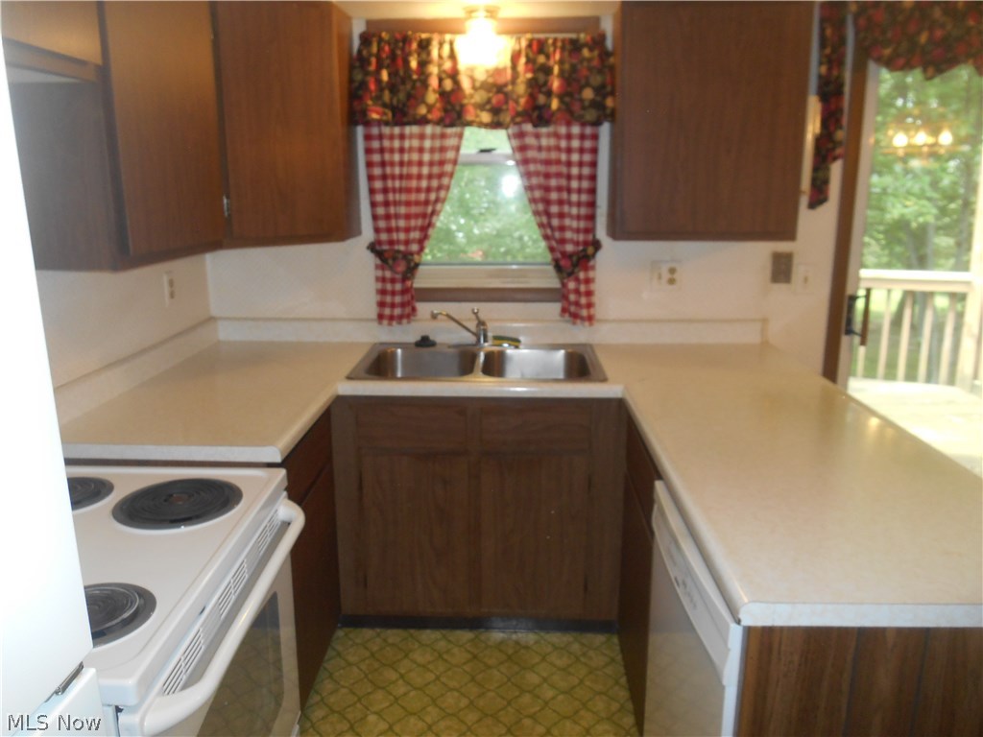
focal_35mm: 26
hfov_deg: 67.3
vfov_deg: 53.1
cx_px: 492
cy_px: 368
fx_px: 738
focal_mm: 4.7
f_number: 3.4
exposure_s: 1/25
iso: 200
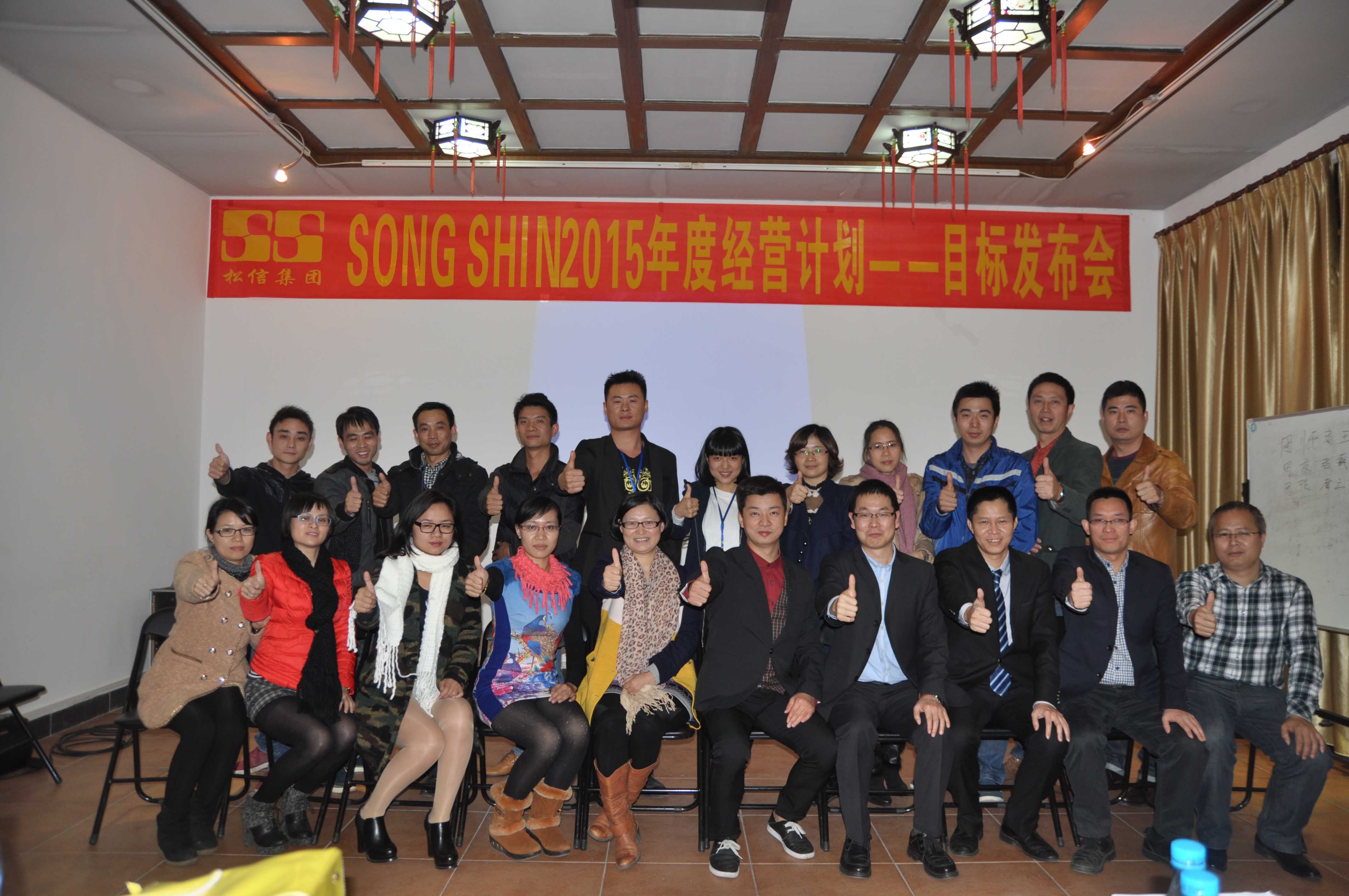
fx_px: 954
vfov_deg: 50.3
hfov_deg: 70.5
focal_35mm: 26
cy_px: 448
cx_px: 674
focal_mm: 17
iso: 320
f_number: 3.2
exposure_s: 1/60
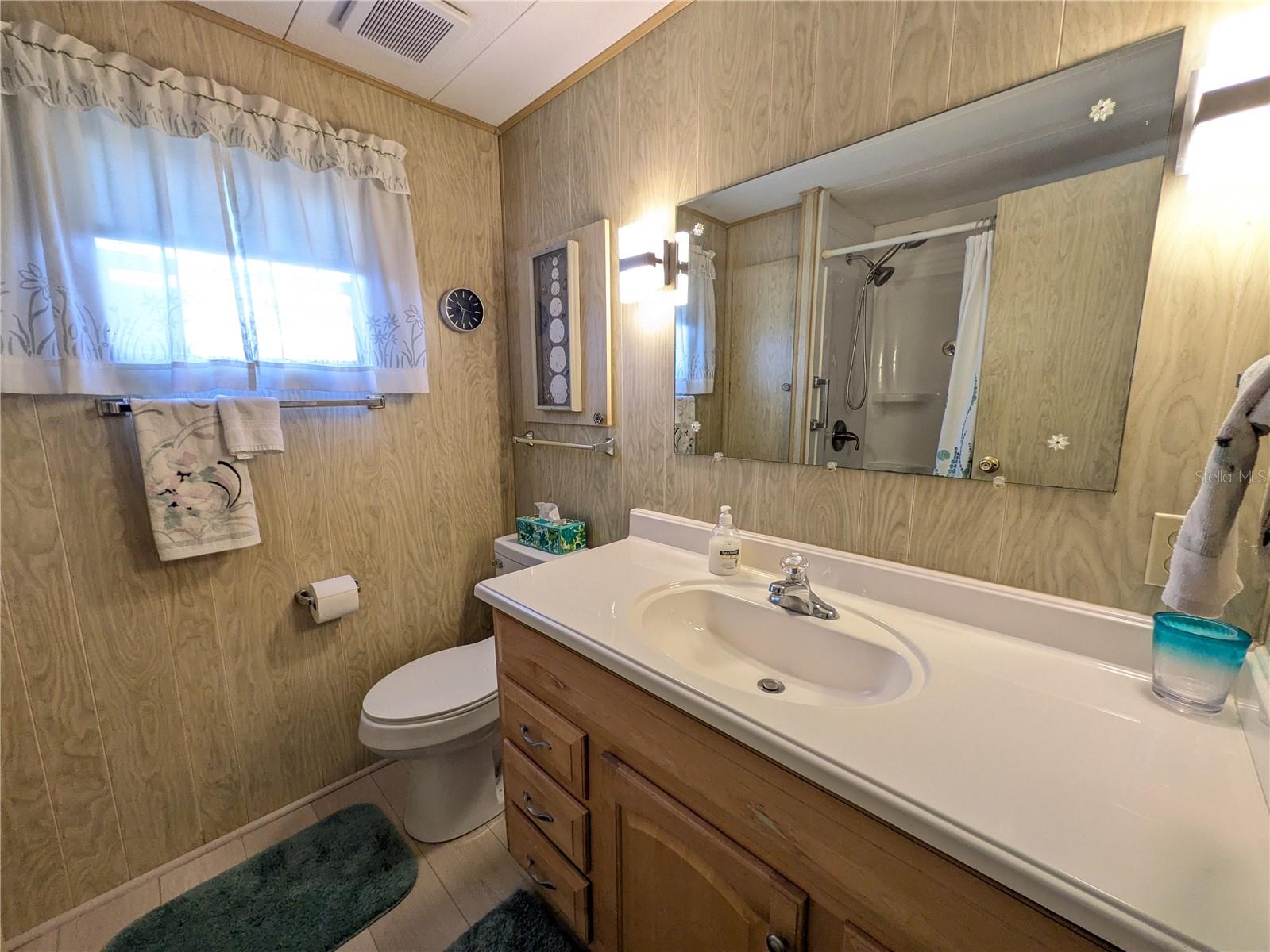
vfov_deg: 85.7
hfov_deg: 102.1
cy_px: 476
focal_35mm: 14
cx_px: 635
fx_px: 514
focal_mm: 1.83
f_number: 2.2
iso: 148
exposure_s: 1/60
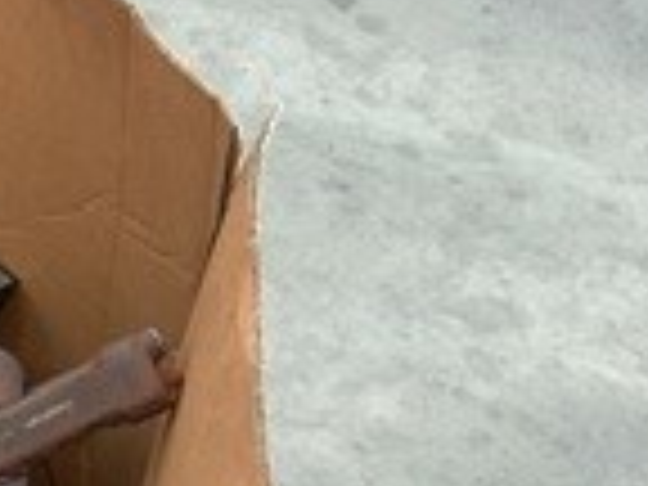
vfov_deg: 11.0
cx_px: -720
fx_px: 2415
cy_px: 756
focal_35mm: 129
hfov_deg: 12.9
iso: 80
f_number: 1.8
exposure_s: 1/60
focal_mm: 3
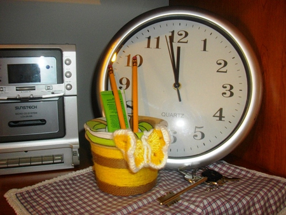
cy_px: 108
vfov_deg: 44.2
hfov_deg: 56.8
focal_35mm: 32
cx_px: 143
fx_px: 265
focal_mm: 5.7
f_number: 2.9
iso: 200
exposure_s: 1/50
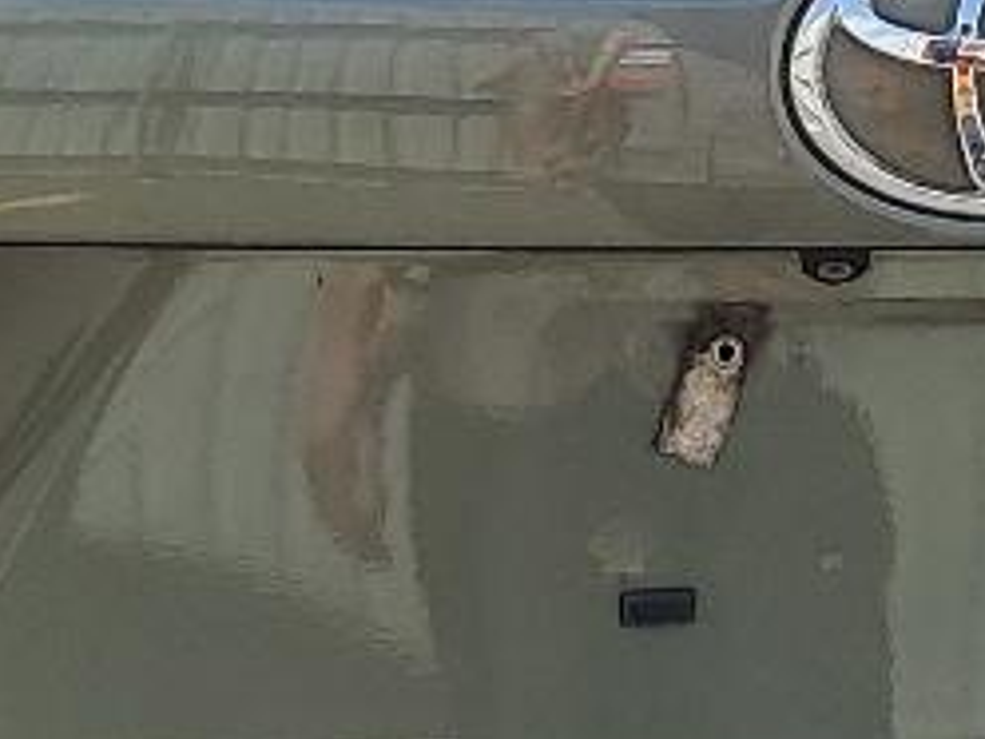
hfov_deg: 11.7
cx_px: 778
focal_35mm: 168
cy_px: 310
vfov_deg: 8.8
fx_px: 4780
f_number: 1.5
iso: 50
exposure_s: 1/2500
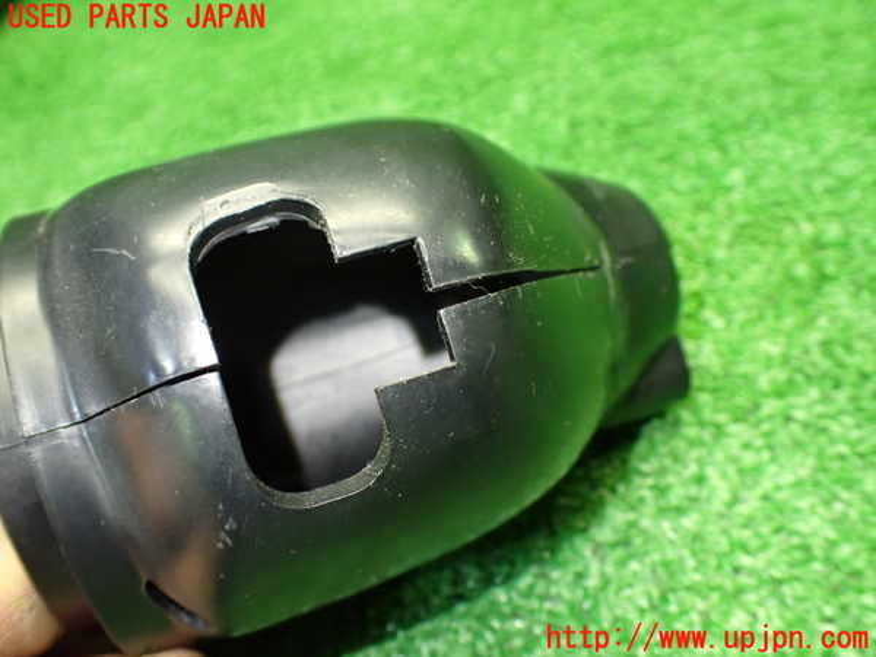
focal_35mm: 30
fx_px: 759
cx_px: 438
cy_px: 328
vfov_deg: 46.8
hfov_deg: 60.0
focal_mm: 5.4
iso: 800
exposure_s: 1/80
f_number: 2.3
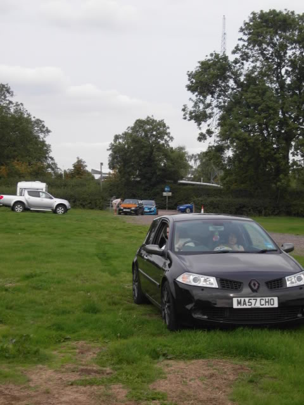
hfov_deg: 22.6
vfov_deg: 29.8
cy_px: 202
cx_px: 152
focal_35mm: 65
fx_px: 761
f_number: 4.5
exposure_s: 1/250
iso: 80
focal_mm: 13.9
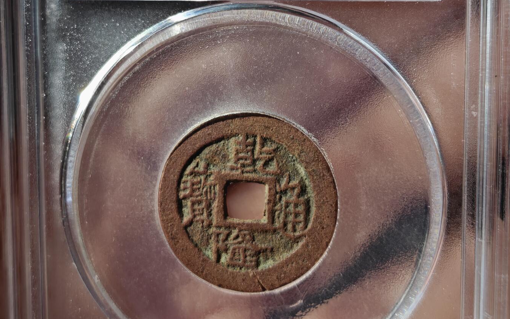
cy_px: 79
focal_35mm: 71
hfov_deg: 29.0
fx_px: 987
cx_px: 254
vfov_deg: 18.2
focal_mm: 5.85
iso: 80
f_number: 1.63
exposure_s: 1/100
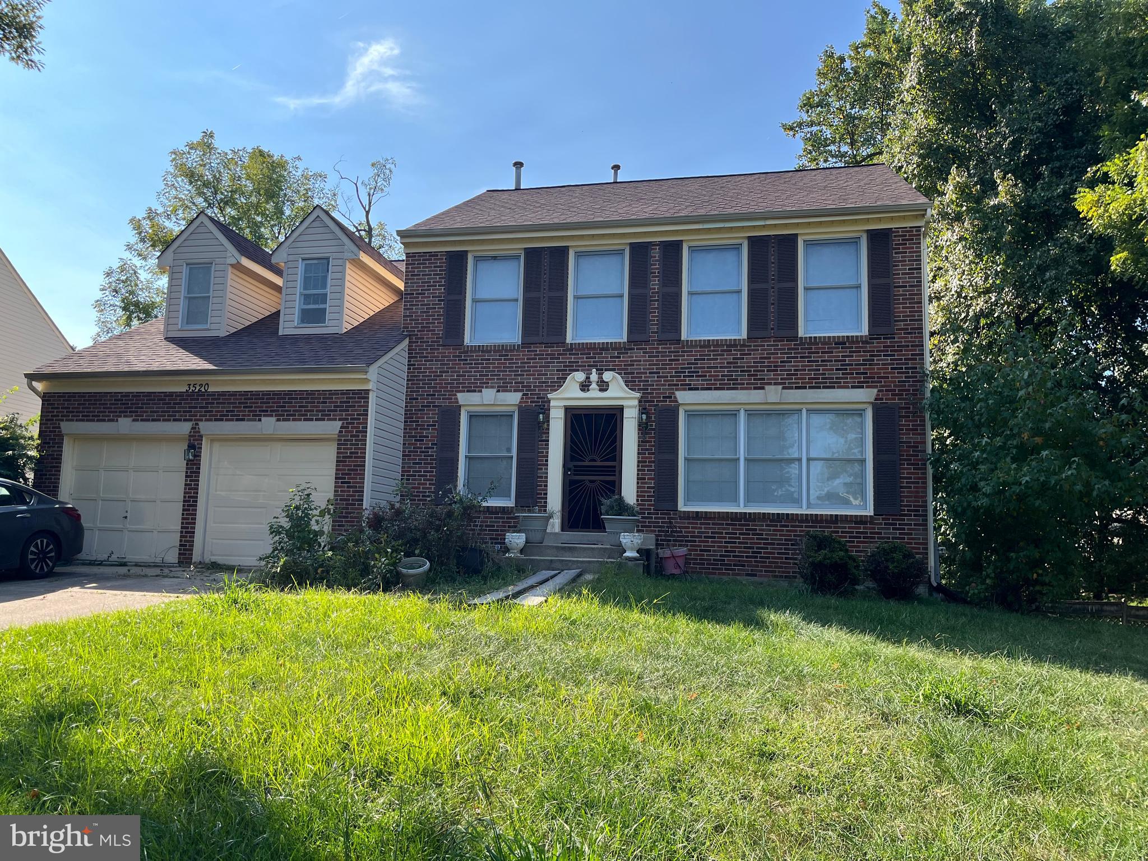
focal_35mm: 26
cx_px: 574
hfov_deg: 67.3
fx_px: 862
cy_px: 430
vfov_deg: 53.1
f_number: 1.6
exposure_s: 1/1106
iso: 50
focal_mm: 5.1
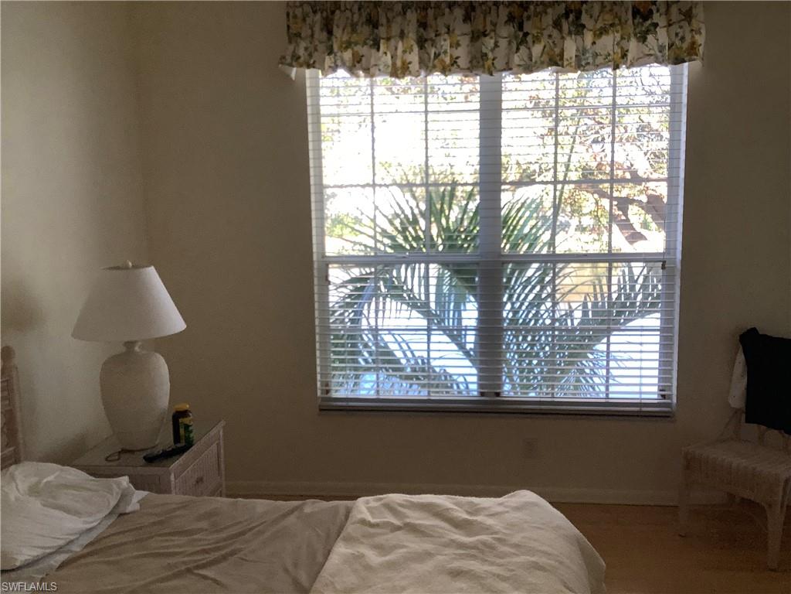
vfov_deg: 45.4
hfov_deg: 58.4
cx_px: 396
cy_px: 297
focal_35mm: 31
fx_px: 708
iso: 80
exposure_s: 1/120
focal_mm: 3.3
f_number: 2.4
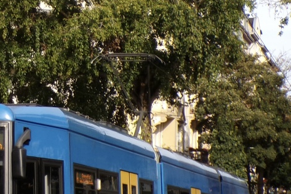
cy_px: 160
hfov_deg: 17.7
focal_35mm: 114
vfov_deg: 12.0
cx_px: 41
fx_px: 921
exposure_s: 1/480
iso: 100
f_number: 3.5
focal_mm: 8.7
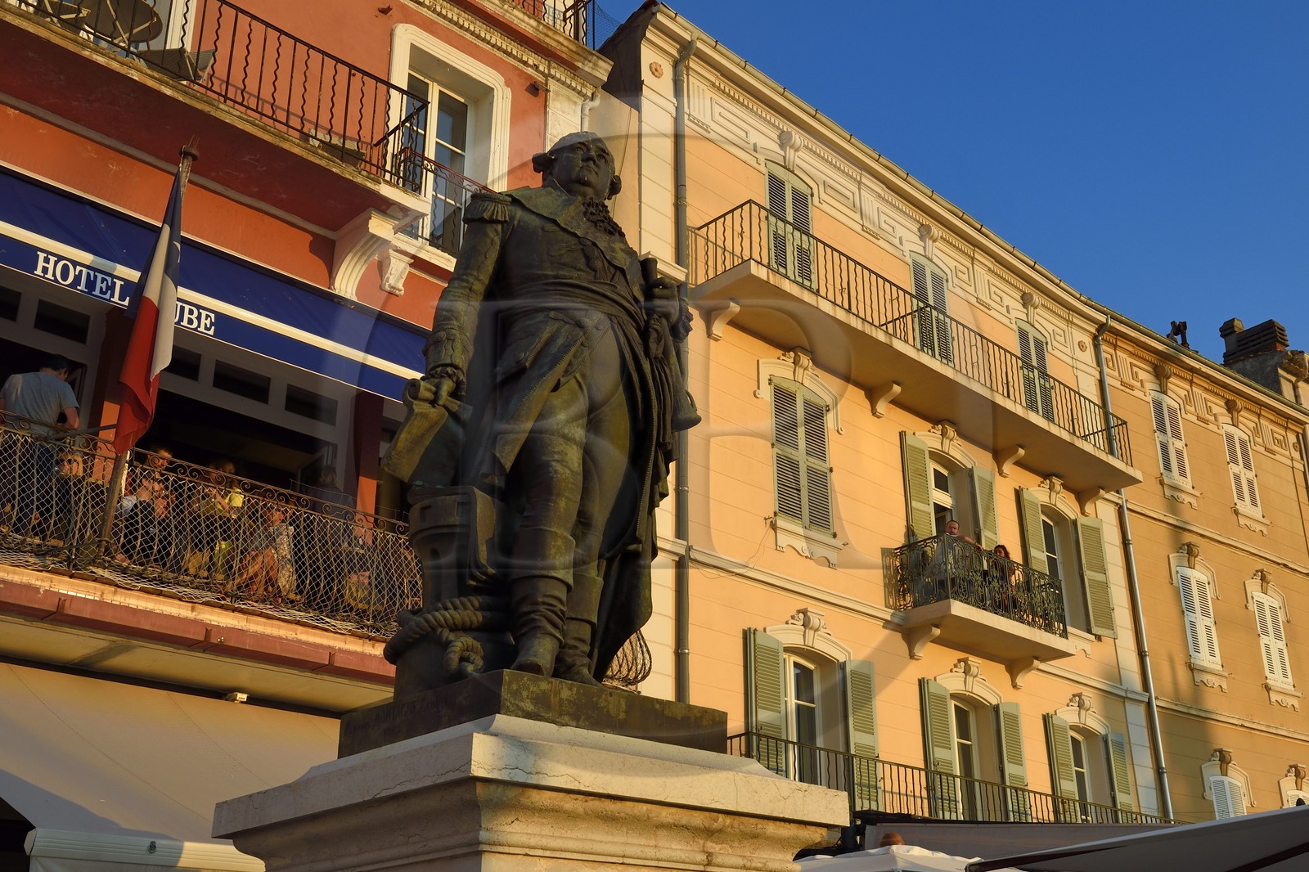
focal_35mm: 34
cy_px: 436
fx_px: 1236
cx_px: 654
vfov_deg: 38.9
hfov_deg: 55.8
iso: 400
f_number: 11
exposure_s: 1/250
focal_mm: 34
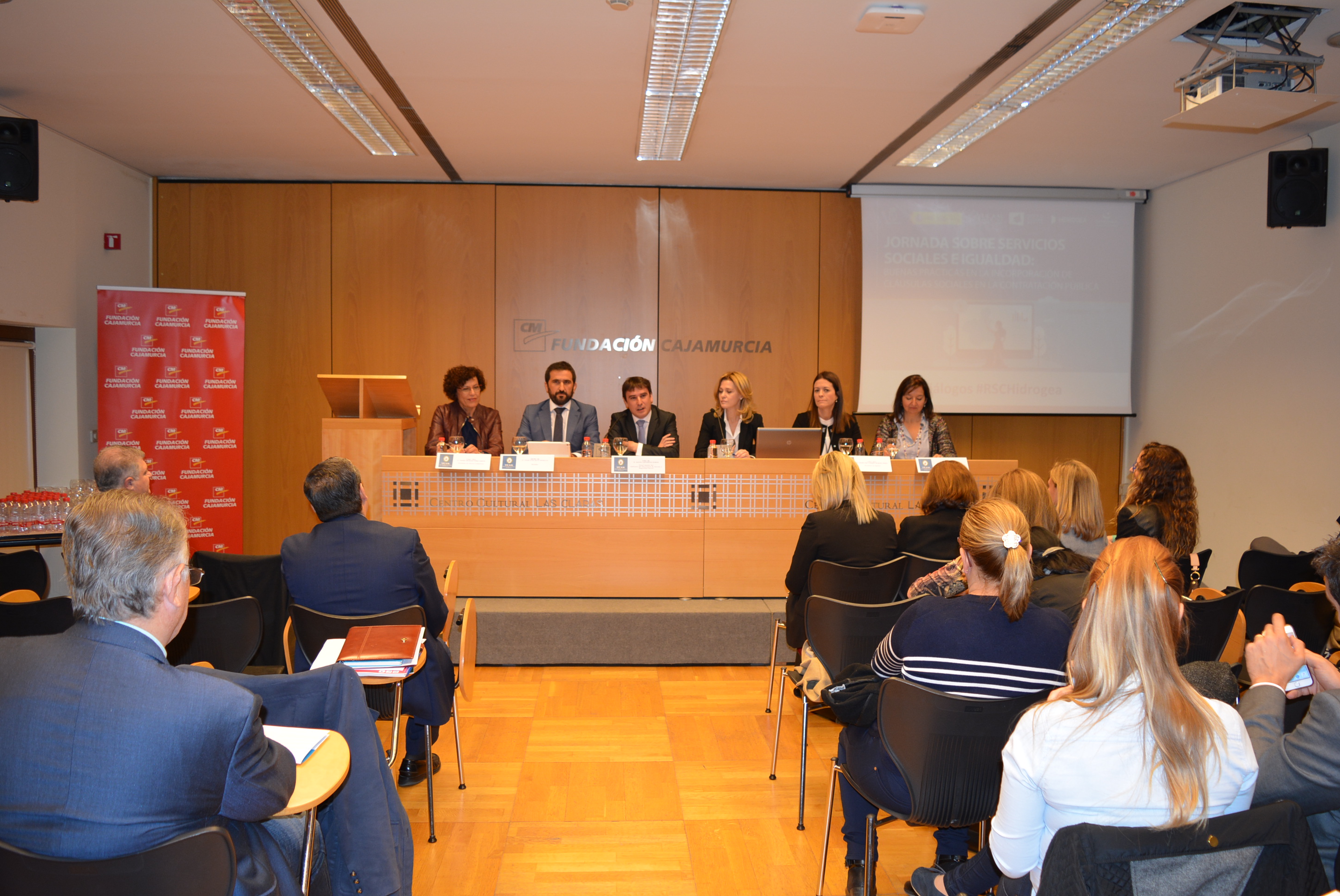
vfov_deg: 46.5
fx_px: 1043
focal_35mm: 28
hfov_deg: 65.4
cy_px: 461
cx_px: 679
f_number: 4
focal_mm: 18
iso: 400
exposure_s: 1/60
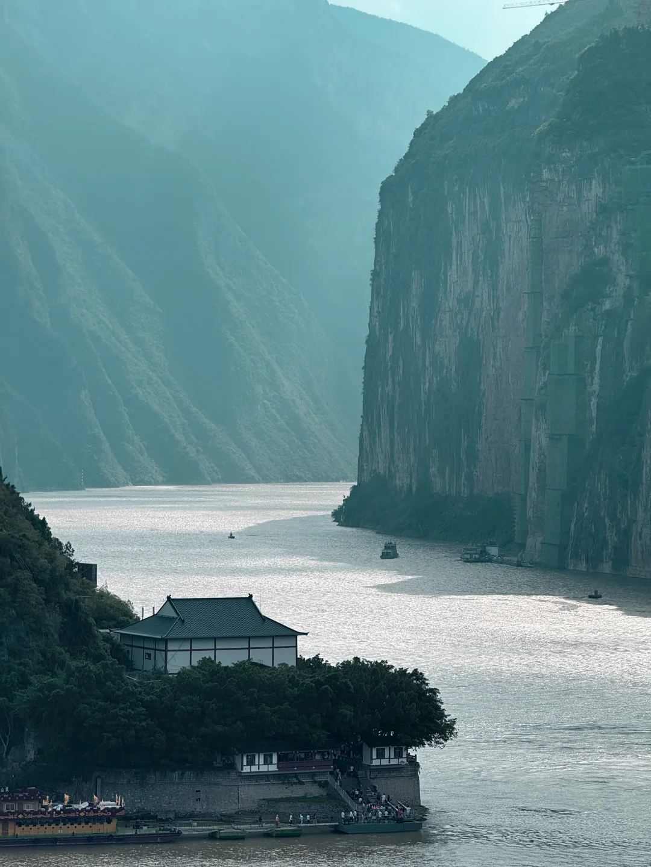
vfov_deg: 16.4
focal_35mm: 120
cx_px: 326
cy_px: 434
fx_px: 3009
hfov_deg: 12.3
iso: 64
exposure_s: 1/2817
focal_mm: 15.66
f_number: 2.8
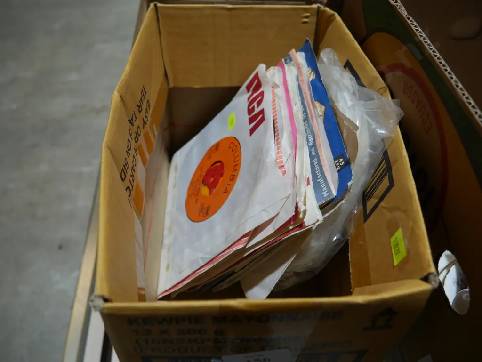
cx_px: 241
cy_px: 181
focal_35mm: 28
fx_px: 390
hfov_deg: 63.4
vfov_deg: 49.8
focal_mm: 14
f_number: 3.5
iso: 200
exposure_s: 1/125
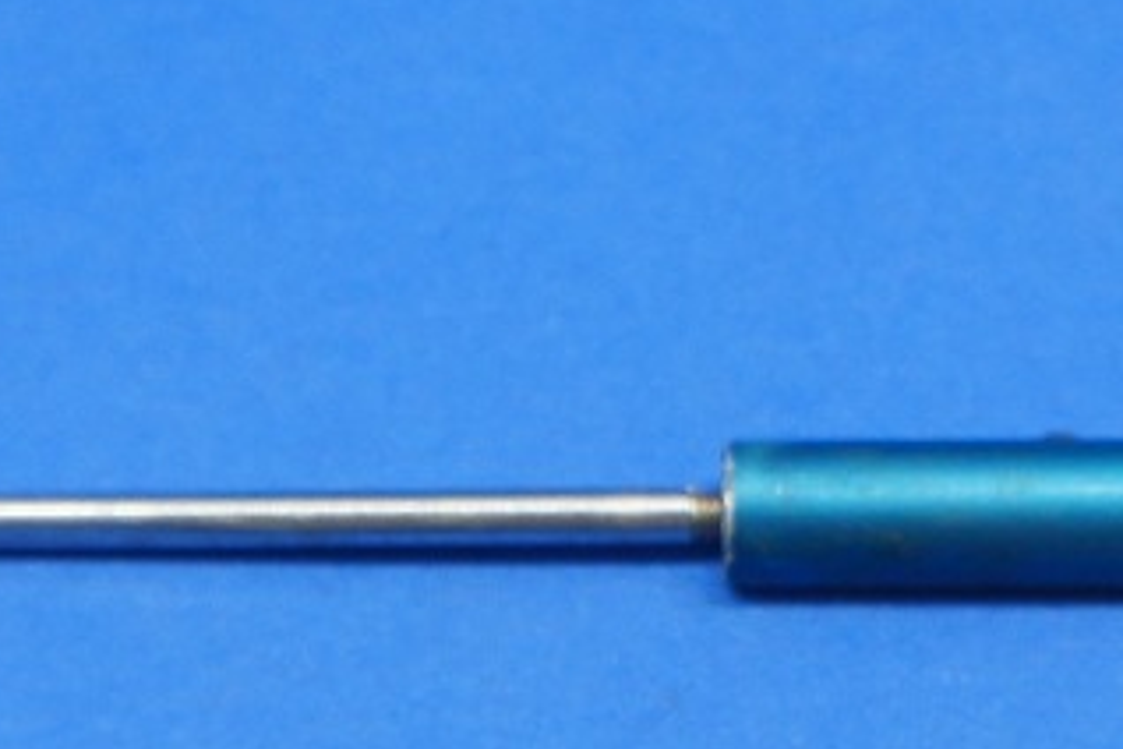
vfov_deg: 7.0
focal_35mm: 196
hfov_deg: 10.5
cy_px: 791
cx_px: 848
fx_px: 6114
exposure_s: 1/40
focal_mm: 26
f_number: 4
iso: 200
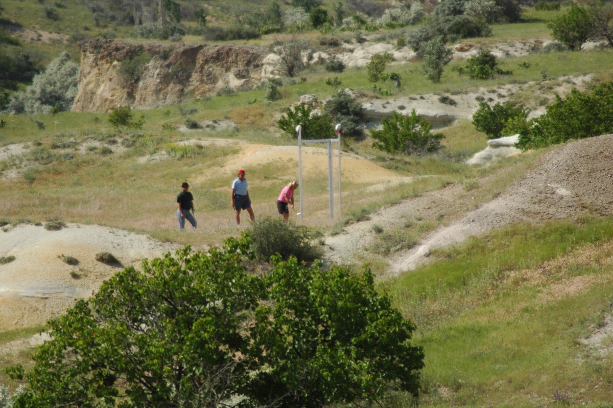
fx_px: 7656
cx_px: 306
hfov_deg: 4.6
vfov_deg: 3.0
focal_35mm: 450
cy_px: 204
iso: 200
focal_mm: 300
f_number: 5.6
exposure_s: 1/750
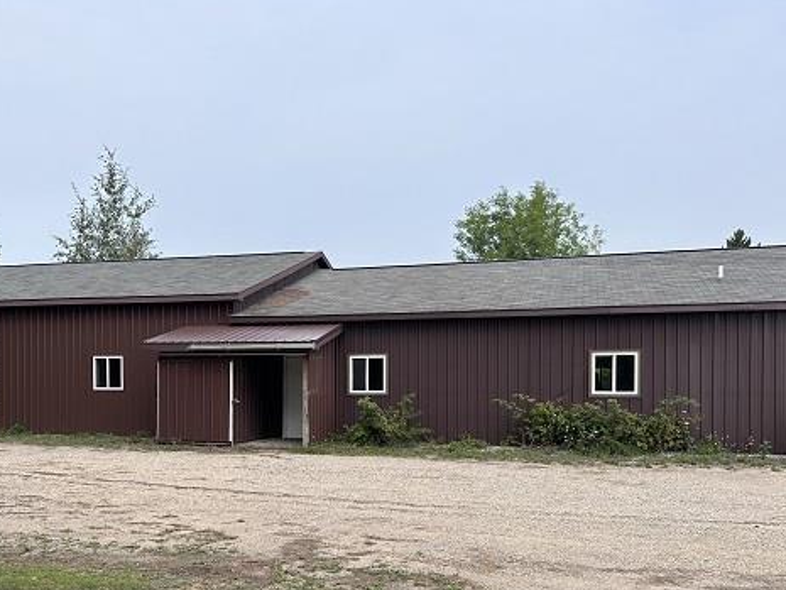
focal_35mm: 33
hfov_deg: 55.2
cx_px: 340
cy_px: 387
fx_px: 750
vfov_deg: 42.5
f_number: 1.78
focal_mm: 6.86
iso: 80
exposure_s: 1/5000
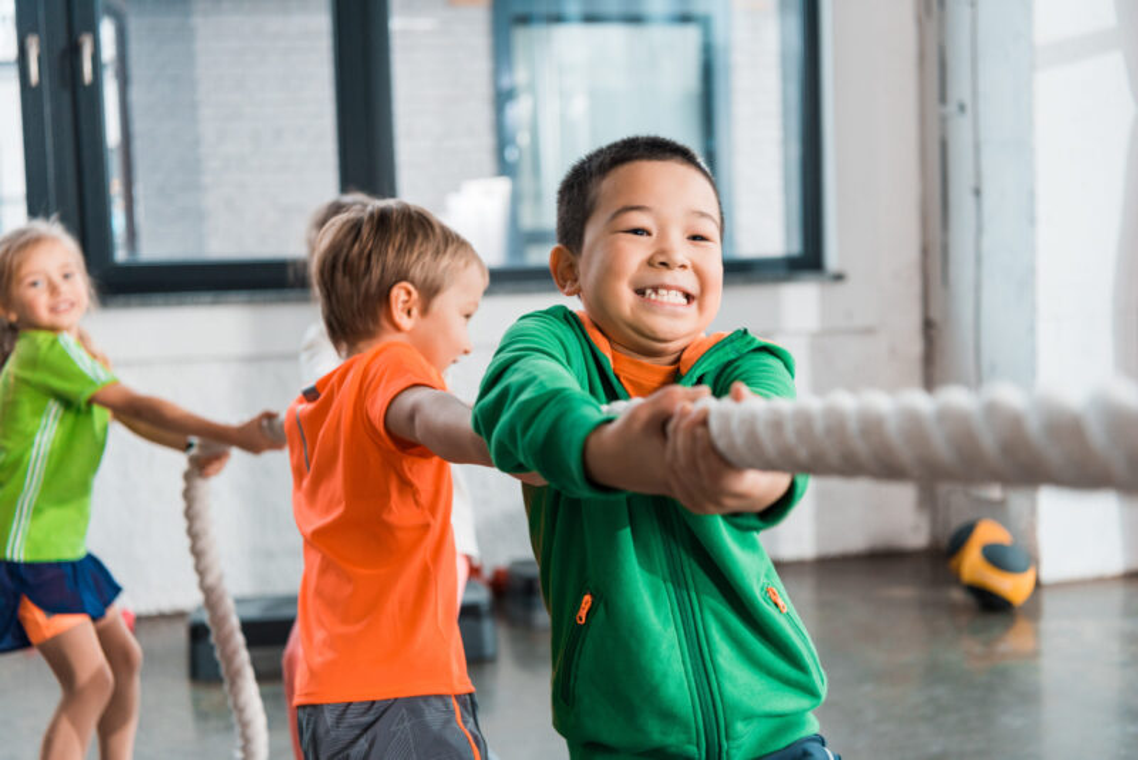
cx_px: 569
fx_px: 1455
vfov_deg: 29.3
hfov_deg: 42.7
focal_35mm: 46
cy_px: 380
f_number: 2.8
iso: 500
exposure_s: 1/200
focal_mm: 46
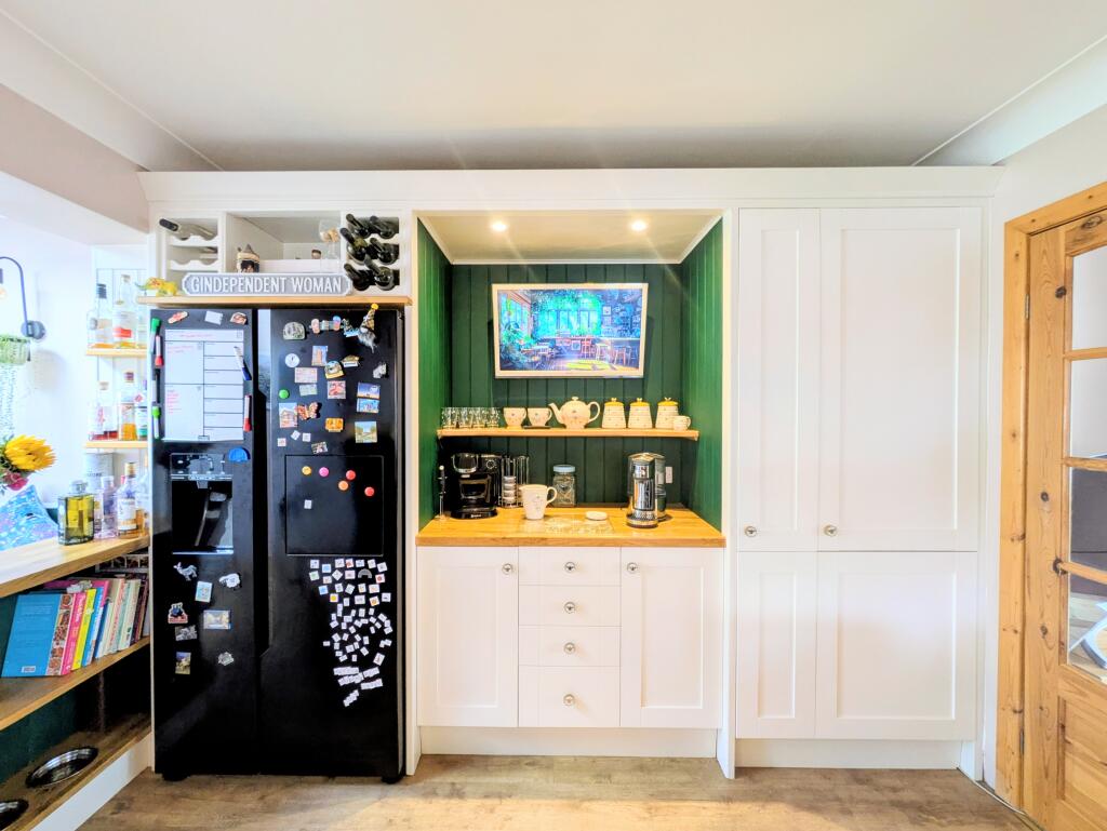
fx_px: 448
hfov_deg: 102.0
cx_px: 554
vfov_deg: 85.7
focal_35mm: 14
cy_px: 416
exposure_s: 1/25
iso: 69
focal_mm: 1.83
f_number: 2.2
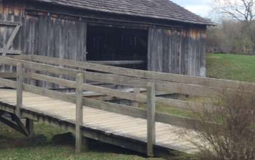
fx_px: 417
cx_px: 27
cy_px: 46
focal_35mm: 60
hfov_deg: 32.4
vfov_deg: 21.5
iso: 32
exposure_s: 1/641
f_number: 2.2
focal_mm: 4.15
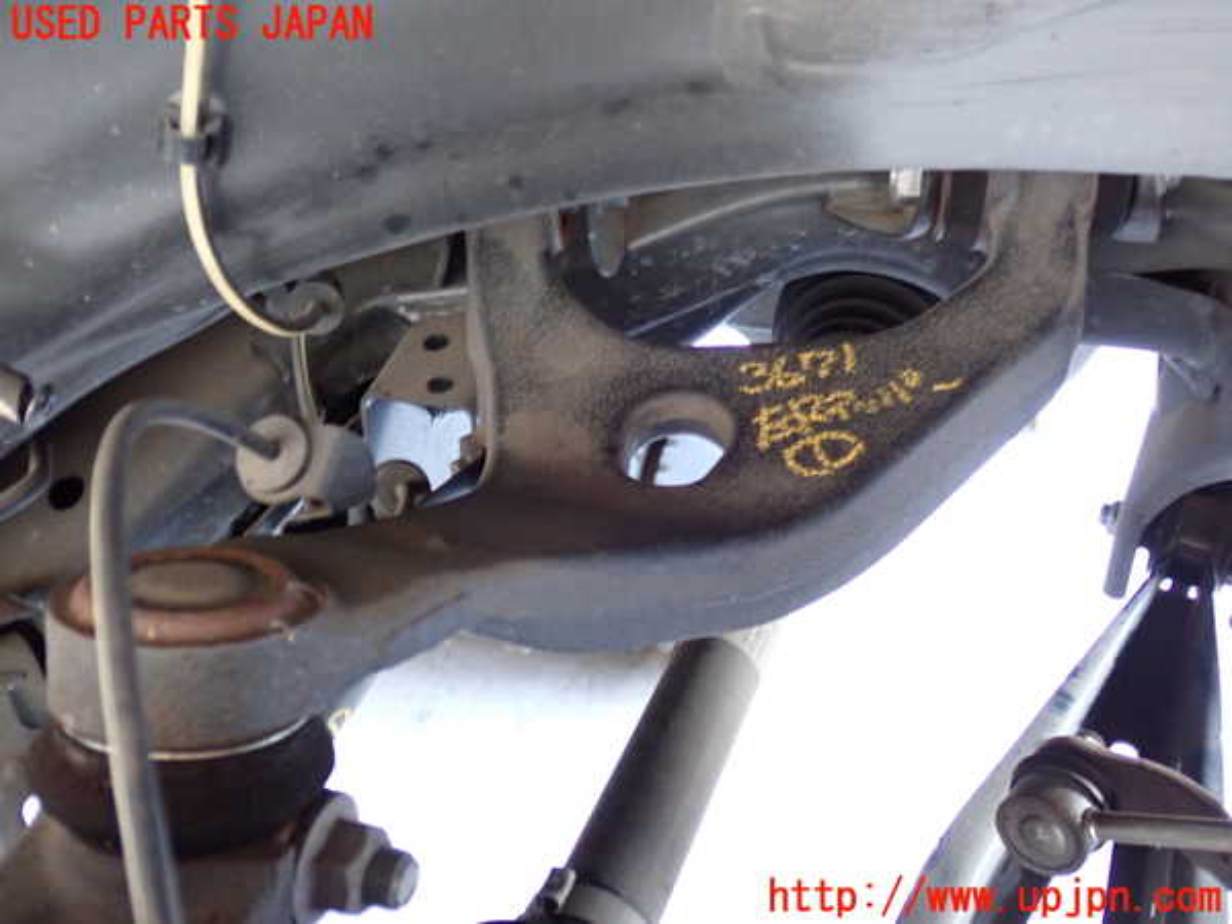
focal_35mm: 38
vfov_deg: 37.7
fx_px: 1352
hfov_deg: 49.0
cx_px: 616
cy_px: 462
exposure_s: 1/10
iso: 800
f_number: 2.7
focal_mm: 6.83
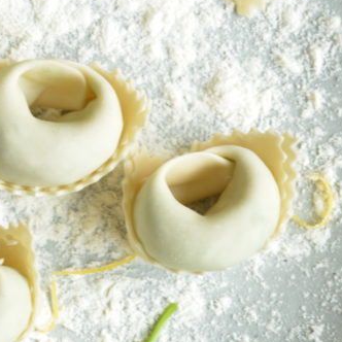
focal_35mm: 412
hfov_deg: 4.2
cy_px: 298
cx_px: 123
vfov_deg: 4.2
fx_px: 4609
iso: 200
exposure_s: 1/4
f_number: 8
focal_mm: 105
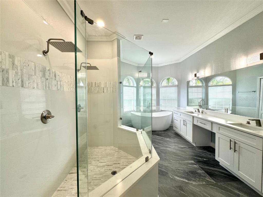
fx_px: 106
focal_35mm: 14
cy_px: 98
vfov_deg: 85.7
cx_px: 132
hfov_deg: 102.1
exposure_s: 1/120
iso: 64
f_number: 2.2
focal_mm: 2.22
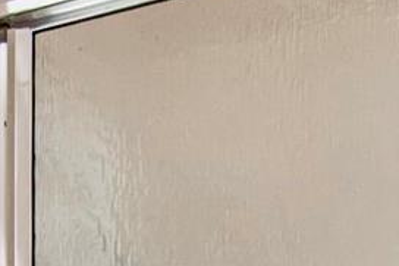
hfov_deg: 18.0
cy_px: 681
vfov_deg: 10.2
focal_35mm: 113
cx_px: 94
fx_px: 1252
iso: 800
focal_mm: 10
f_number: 5.6
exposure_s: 1/125
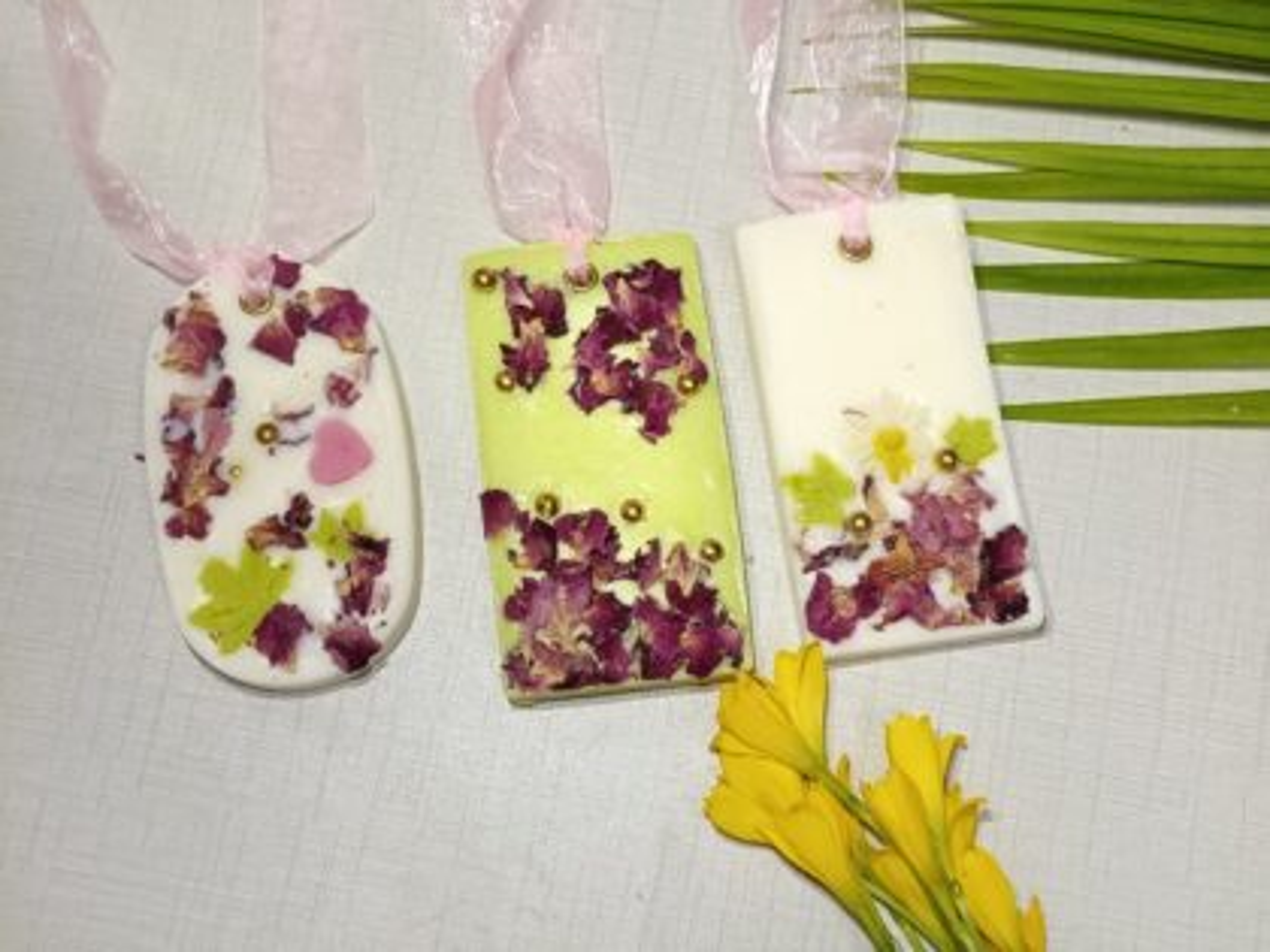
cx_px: 635
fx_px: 1724
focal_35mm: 47
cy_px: 476
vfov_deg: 30.9
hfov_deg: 40.4
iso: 640
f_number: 4.5
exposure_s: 1/50
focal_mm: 7.08
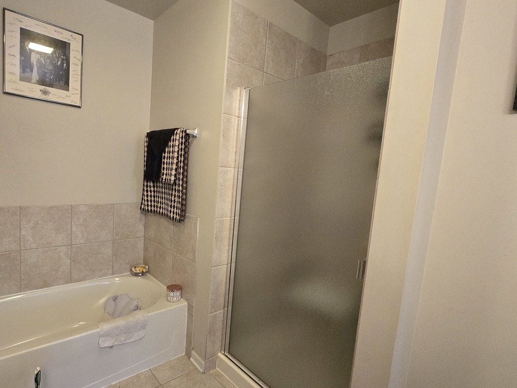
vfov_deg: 71.6
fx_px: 269
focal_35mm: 18
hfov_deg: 87.2
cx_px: 222
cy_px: 197
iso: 640
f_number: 2.2
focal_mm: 1.7
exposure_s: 1/60
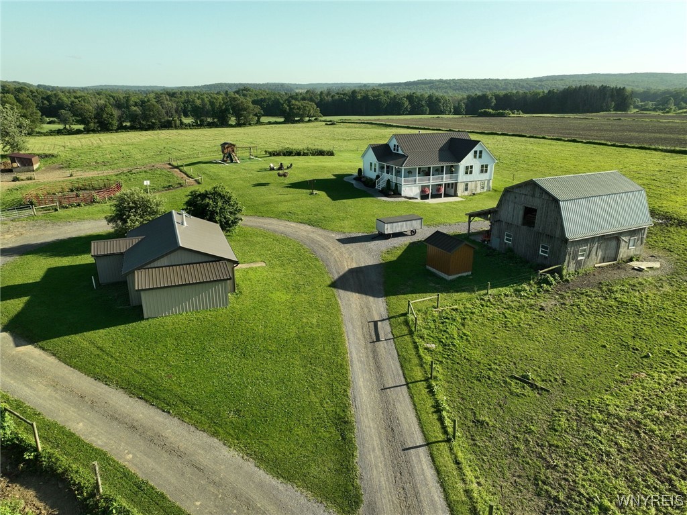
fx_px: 476
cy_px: 258
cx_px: 344
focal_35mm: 24
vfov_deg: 56.8
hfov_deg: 71.6
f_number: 2.8
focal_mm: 12.29
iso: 200
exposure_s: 1/800
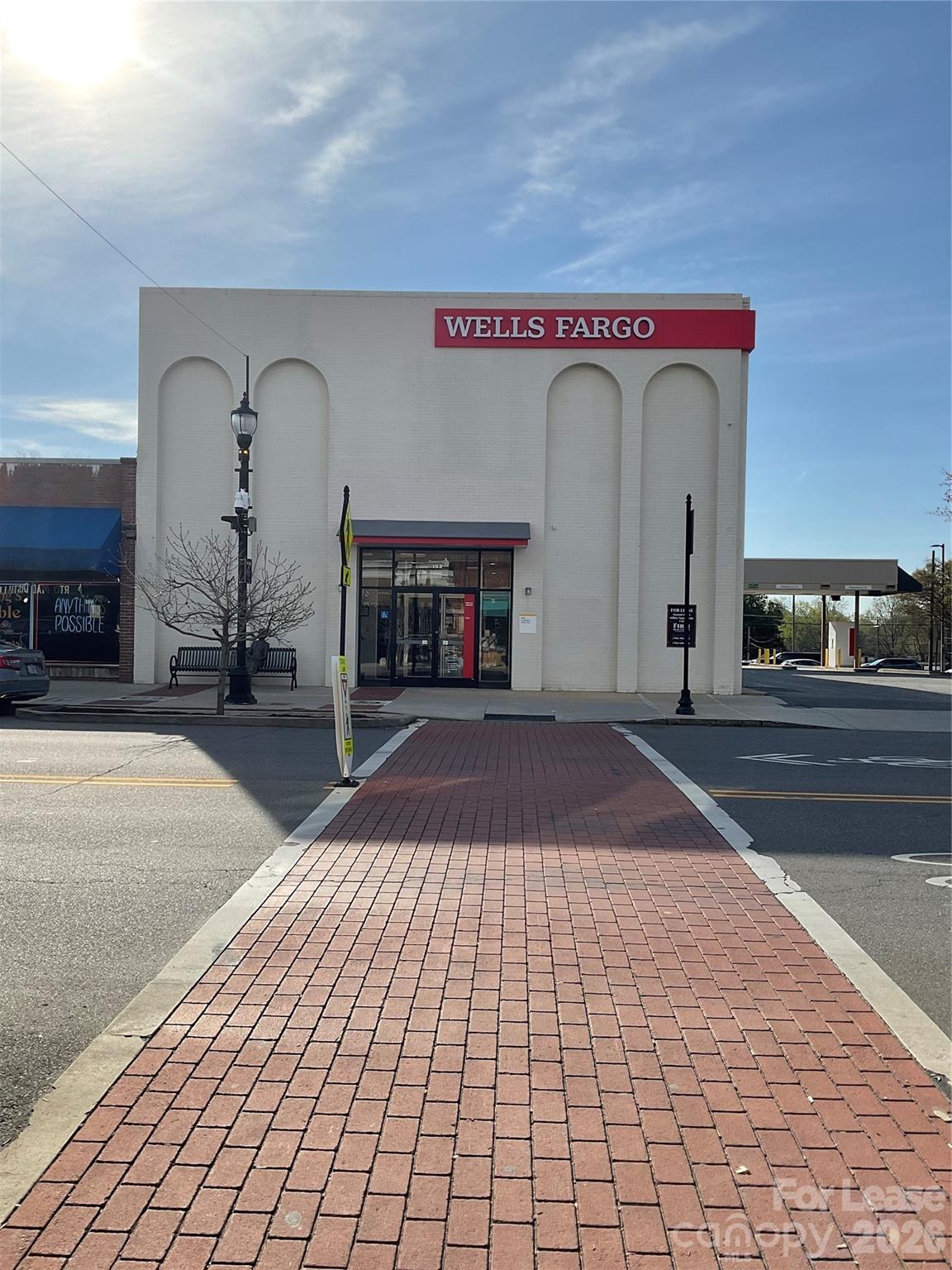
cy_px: 635
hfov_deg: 48.2
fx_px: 1063
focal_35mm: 29
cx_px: 476
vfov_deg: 61.7
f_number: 1.8
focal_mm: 3
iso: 16
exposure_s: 1/2801
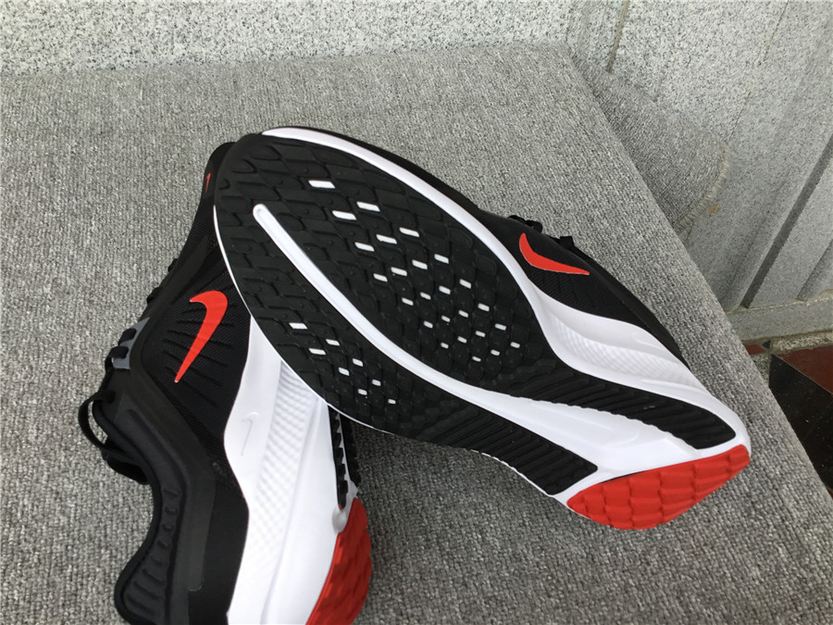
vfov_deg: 45.4
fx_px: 746
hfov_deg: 58.4
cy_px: 312
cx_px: 416
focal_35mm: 31
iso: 25
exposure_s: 1/193
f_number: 2.4
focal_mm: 3.3
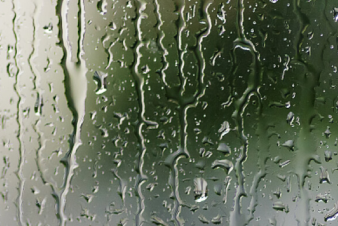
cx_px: 207
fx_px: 3098
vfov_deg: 4.2
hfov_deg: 6.2
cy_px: 175
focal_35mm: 330
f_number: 3.2
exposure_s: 1/320
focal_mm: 100
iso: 1600
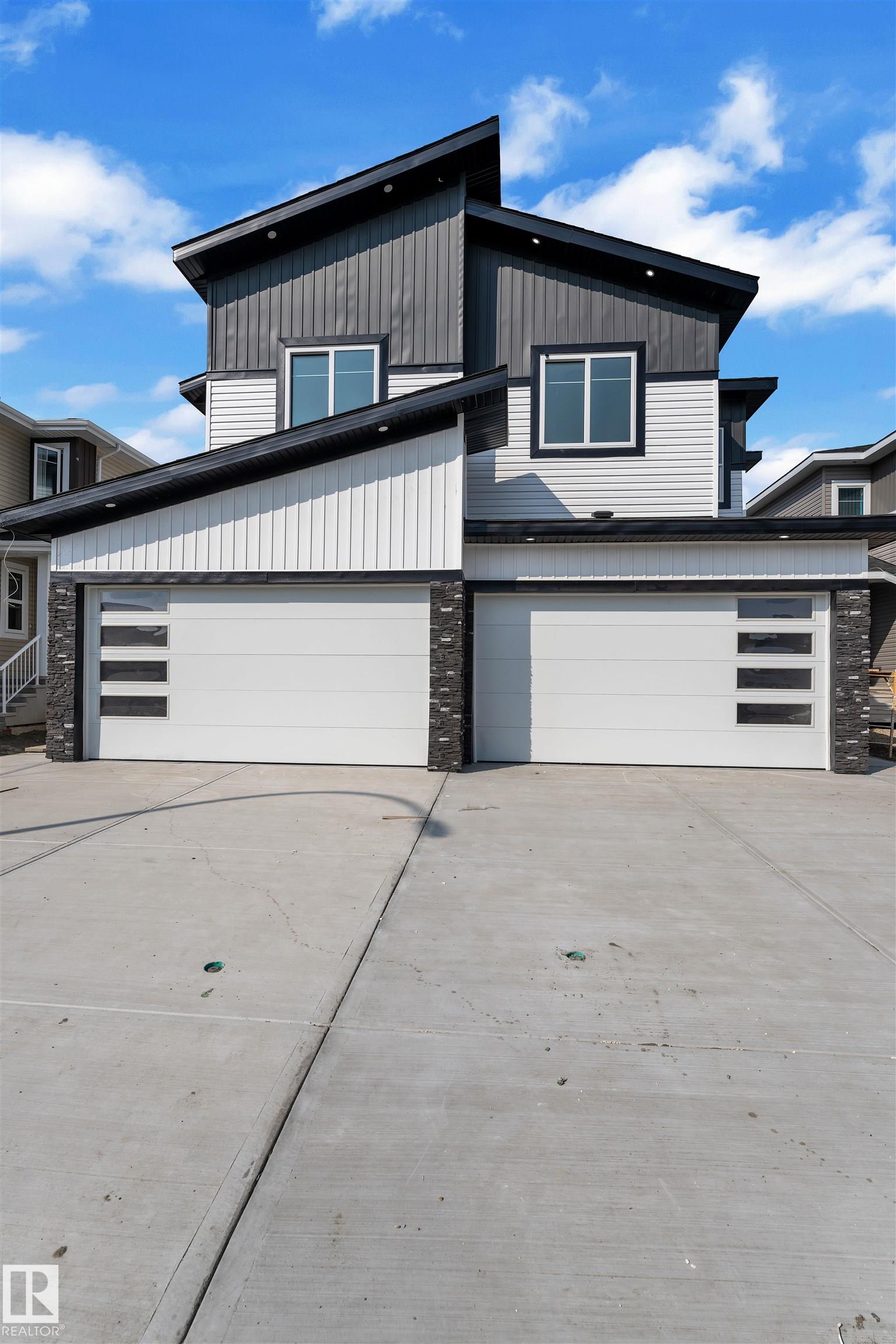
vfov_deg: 92.9
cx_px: 448
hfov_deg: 70.1
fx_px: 638
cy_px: 672
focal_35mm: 17
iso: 200
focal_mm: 17.1
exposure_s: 1/1600
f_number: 8
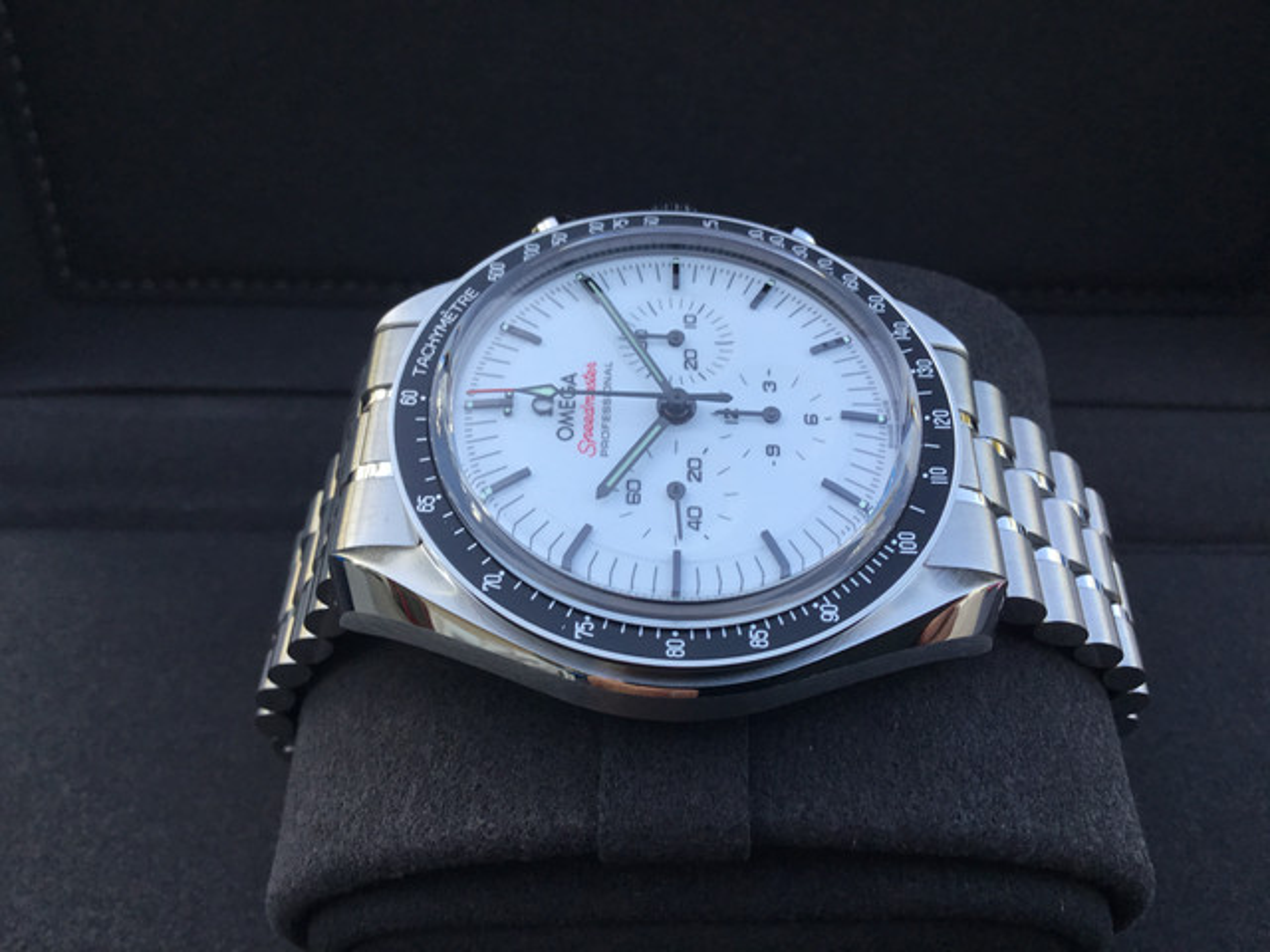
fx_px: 1137
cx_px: 635
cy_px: 476
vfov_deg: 45.4
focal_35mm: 31
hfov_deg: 58.4
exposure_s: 1/120
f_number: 2.4
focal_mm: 3.3
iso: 50
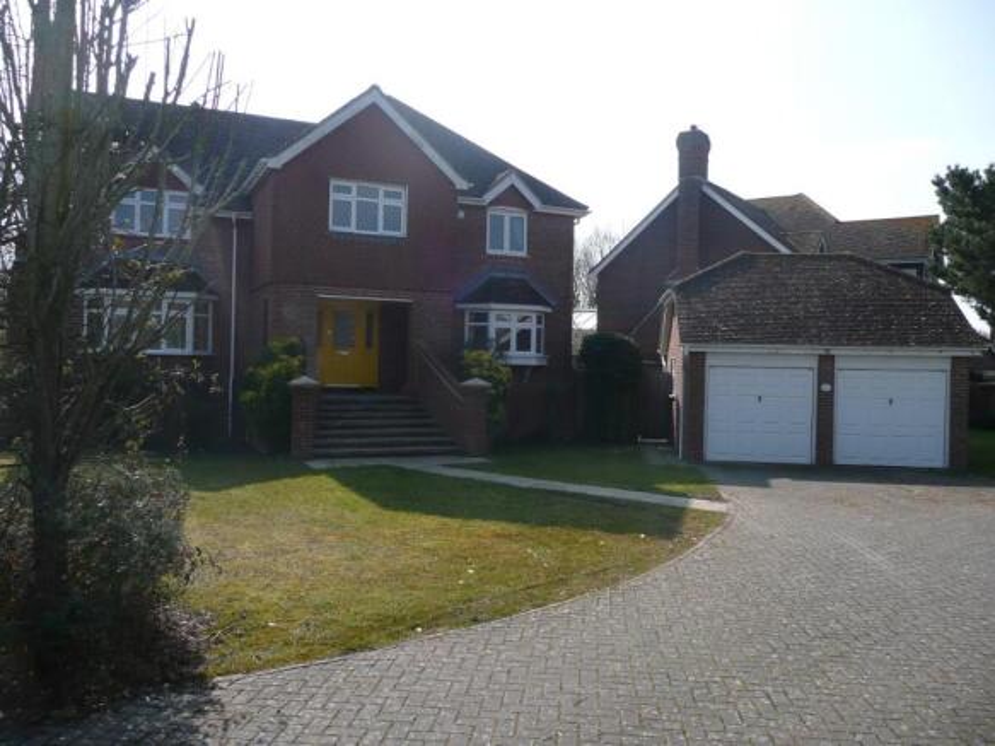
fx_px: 805
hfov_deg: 63.5
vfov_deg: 49.7
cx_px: 498
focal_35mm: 28
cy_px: 373
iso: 100
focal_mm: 4.6
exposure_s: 1/800
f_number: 3.3
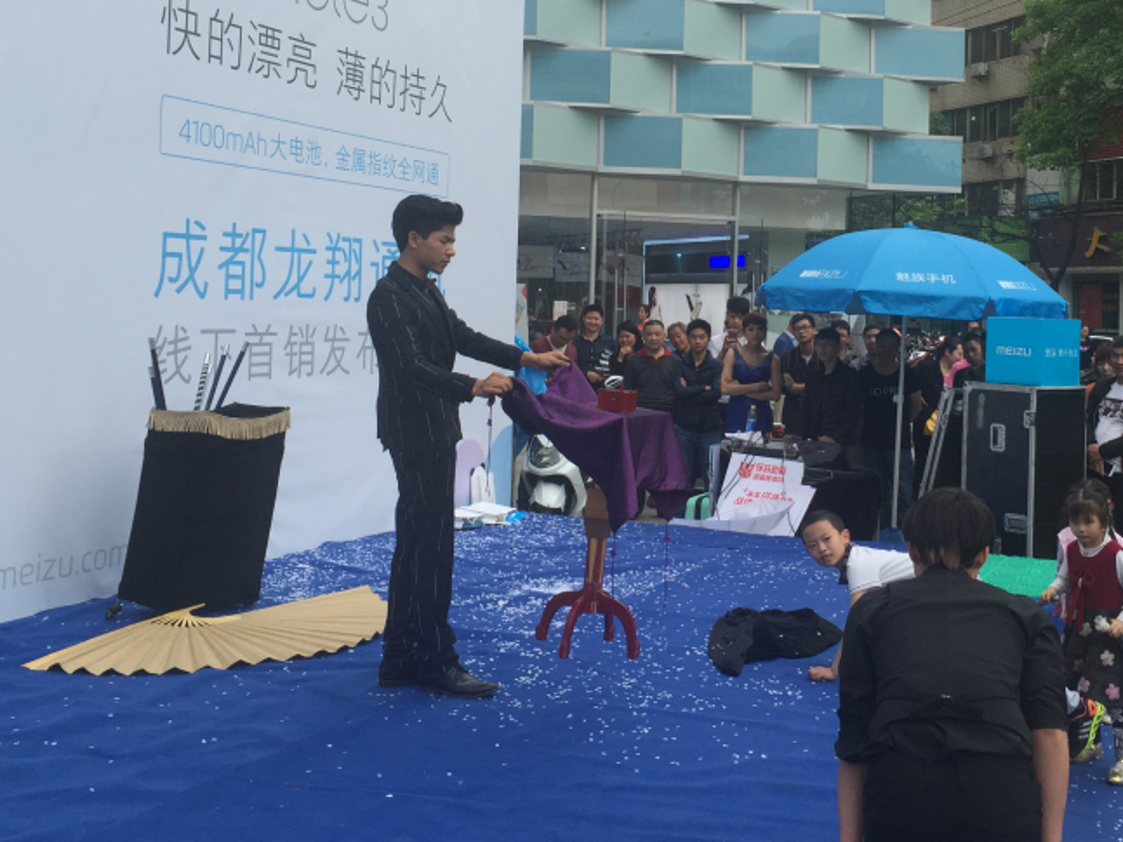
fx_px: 1492
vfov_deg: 31.1
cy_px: 252
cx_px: 695
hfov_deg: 41.0
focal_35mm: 46
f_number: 2.2
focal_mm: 4.15
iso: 32
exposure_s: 1/507
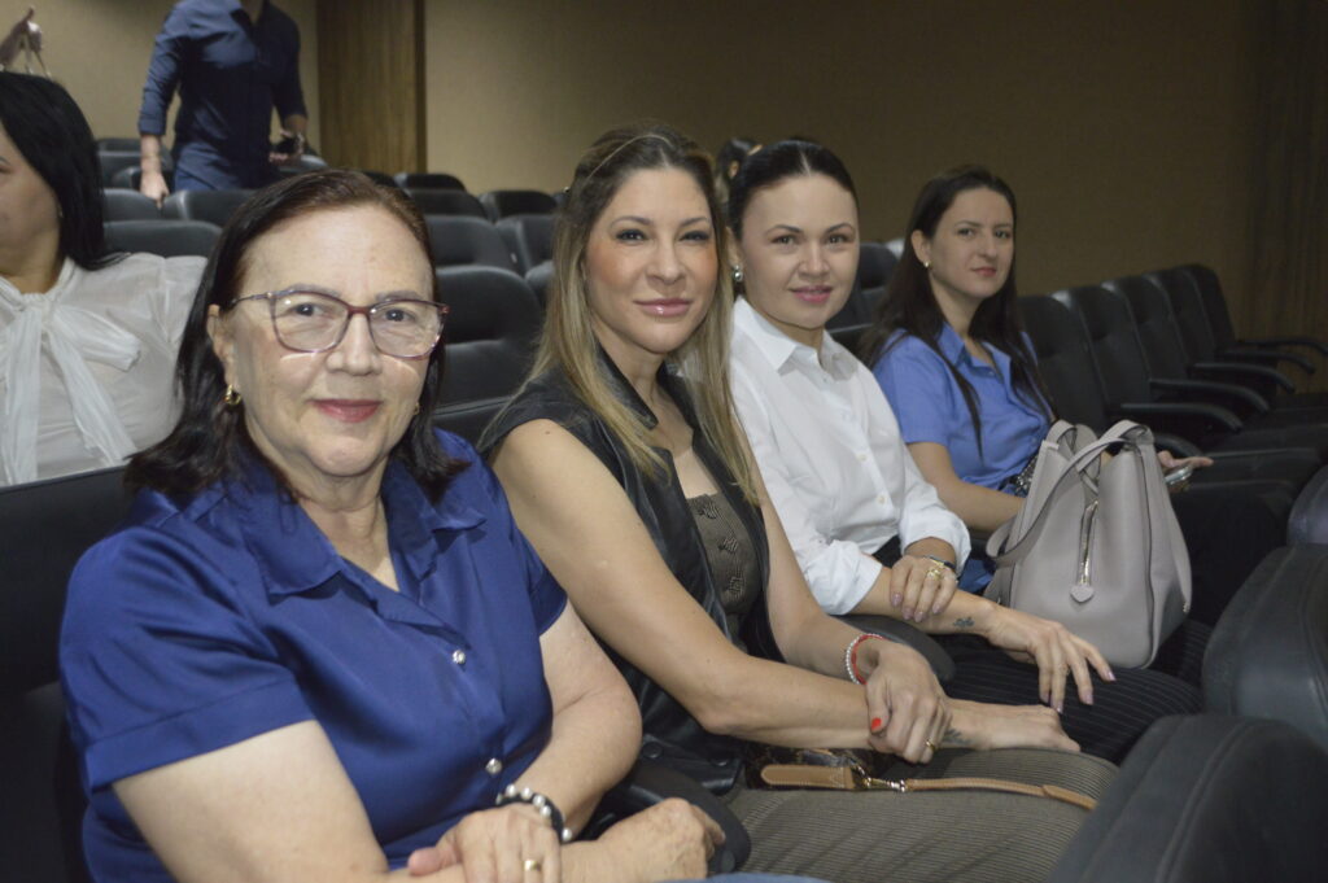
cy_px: 442
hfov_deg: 49.6
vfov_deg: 34.2
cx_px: 664
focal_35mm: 39
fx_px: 1437
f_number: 4.2
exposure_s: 1/60
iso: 2000
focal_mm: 26
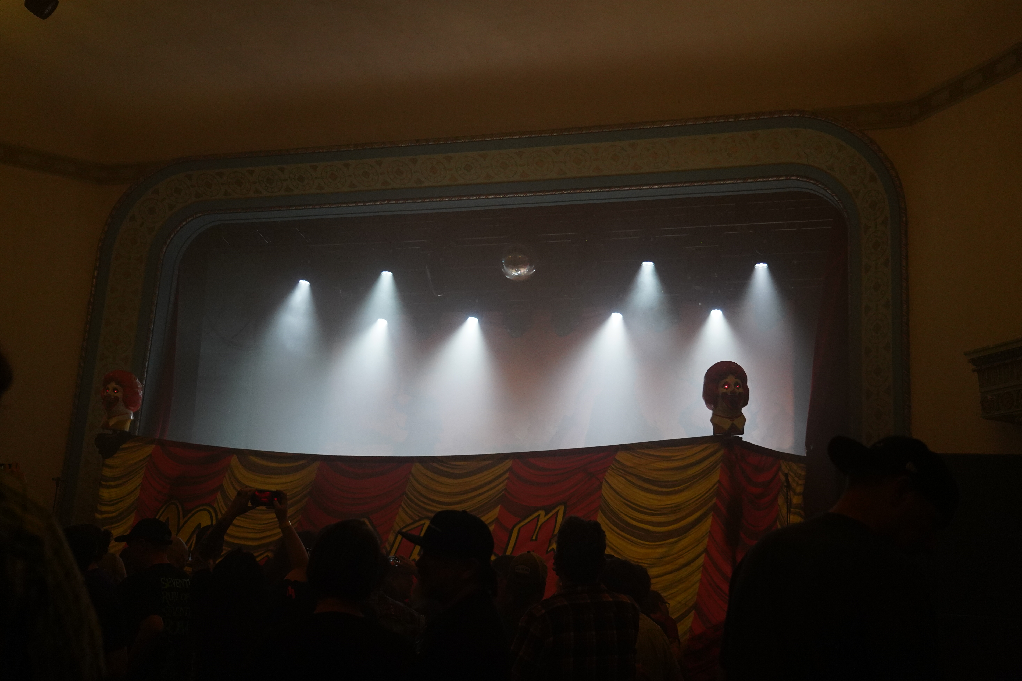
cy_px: 340
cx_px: 512
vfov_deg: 34.2
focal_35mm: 39
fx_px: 1107
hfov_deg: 49.6
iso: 3200
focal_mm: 38
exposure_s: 1/160
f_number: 4
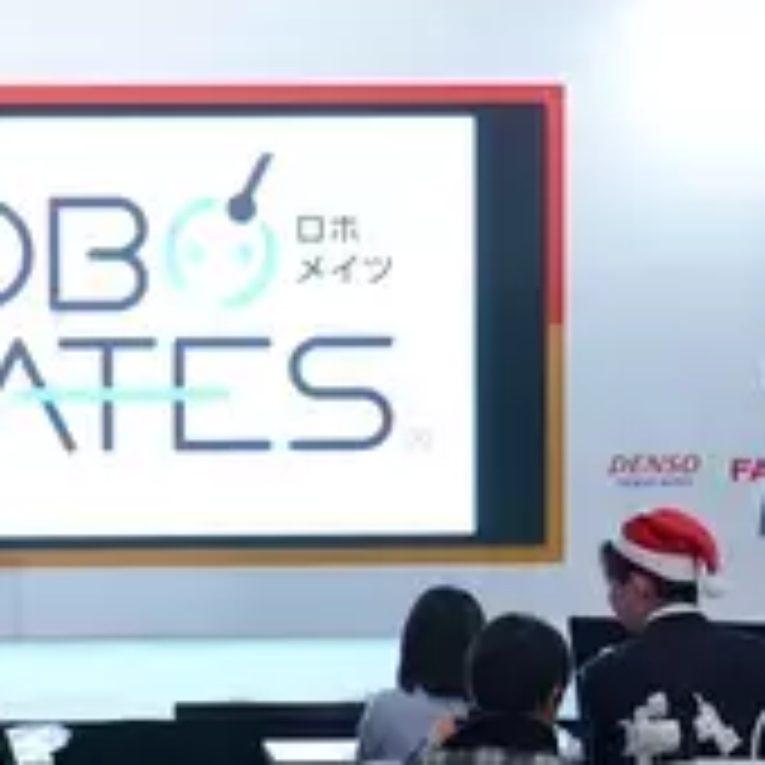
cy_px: 576
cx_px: 86
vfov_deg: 17.5
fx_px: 2475
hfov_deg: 17.3
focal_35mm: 99
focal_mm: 22.5
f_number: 4
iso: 800
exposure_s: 1/100
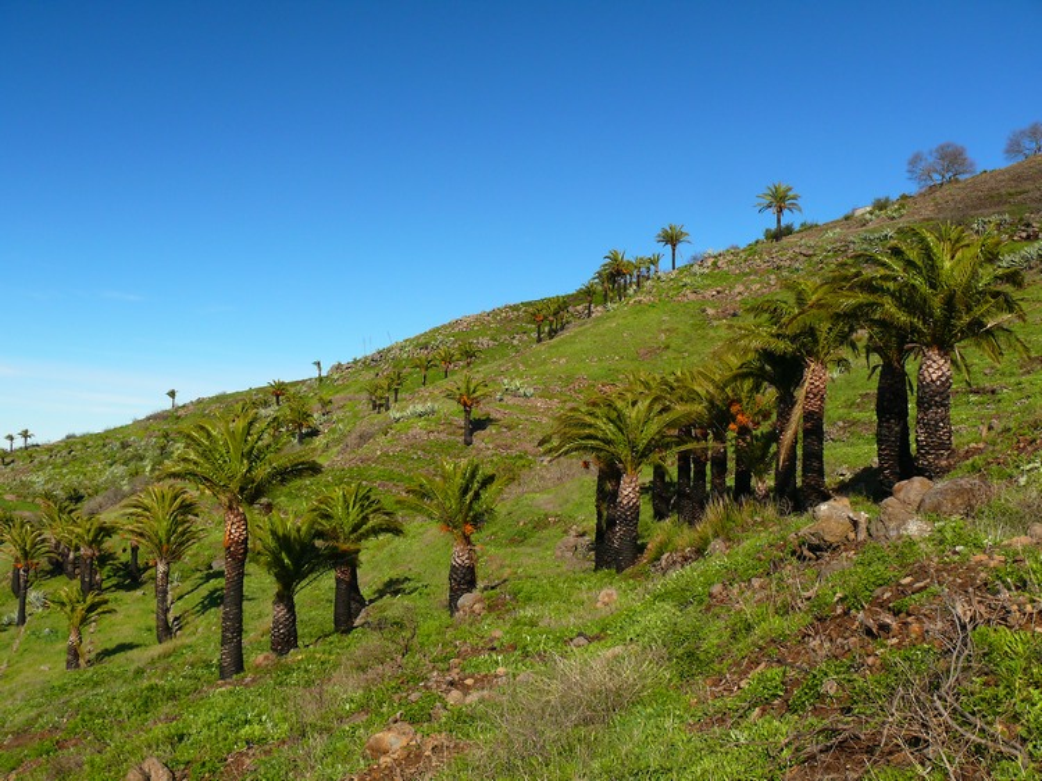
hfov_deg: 52.6
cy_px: 390
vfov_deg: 40.7
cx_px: 521
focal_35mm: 35
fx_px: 1053
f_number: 4.5
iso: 100
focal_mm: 7.4
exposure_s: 1/200
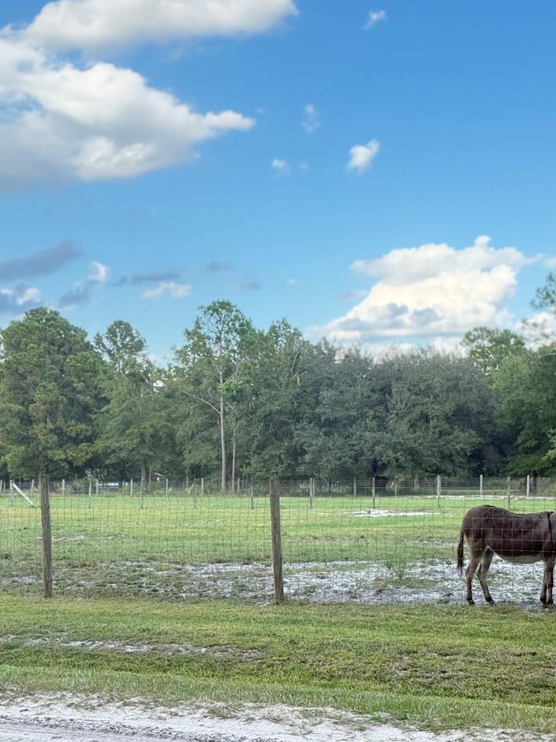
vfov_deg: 29.8
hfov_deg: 22.5
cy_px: 374
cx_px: 343
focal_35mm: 65
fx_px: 1393
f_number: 1.78
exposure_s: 1/578
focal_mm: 6.76
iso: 80
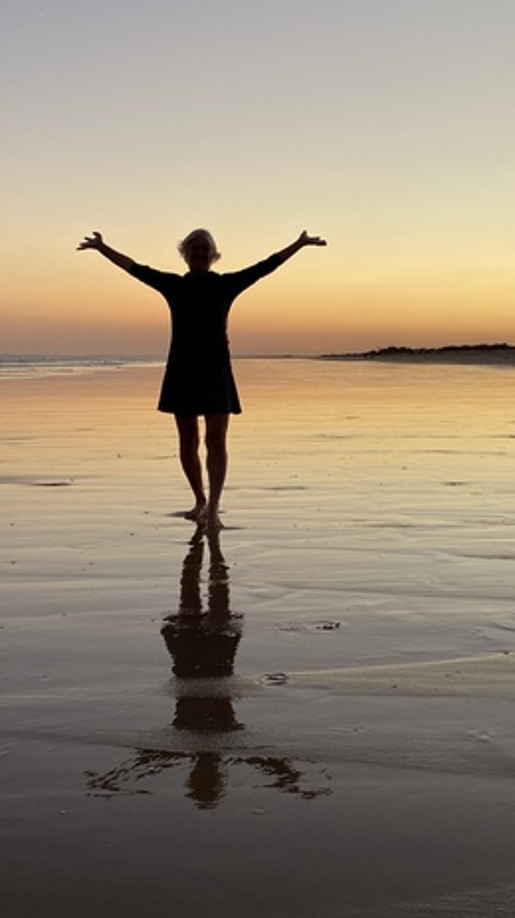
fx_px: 1142
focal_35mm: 47
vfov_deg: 43.7
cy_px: 438
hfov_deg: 25.4
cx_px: 293
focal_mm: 4.25
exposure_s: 1/121
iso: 80
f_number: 1.8
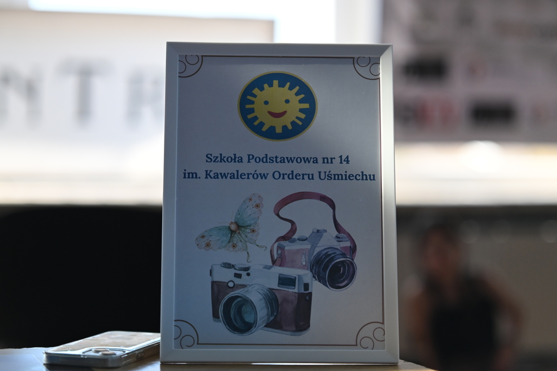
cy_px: 186
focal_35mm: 70
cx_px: 278
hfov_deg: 28.8
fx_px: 1083
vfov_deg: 19.5
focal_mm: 70
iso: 1250
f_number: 2.8
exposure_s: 1/1250
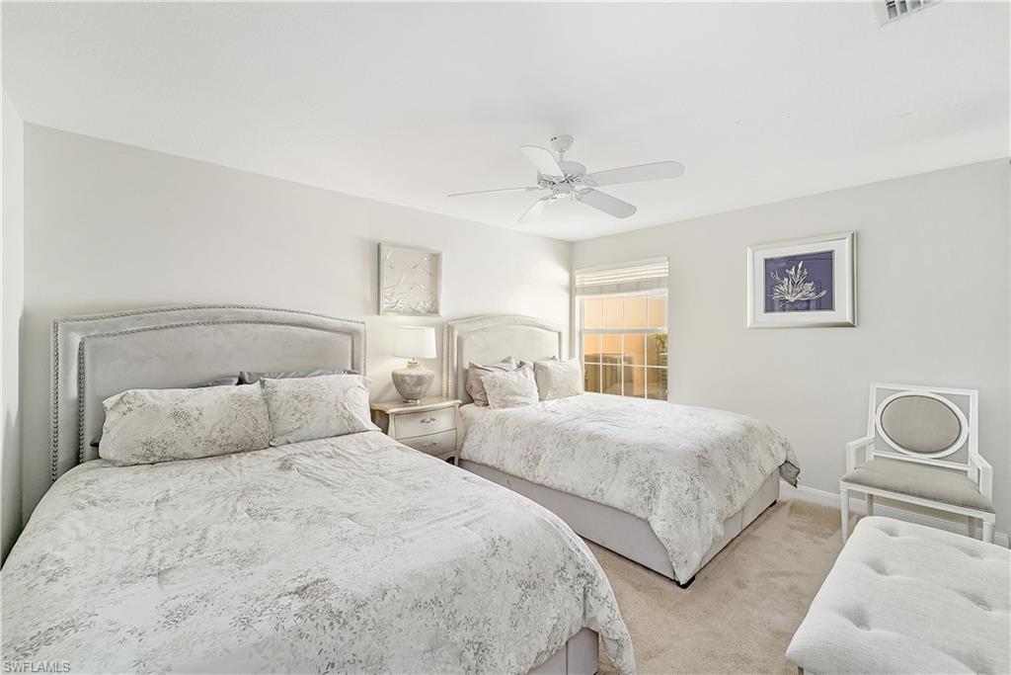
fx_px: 393
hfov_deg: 104.2
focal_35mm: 14
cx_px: 506
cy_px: 338
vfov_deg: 81.2
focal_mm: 14
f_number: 8
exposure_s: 1/13
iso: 400
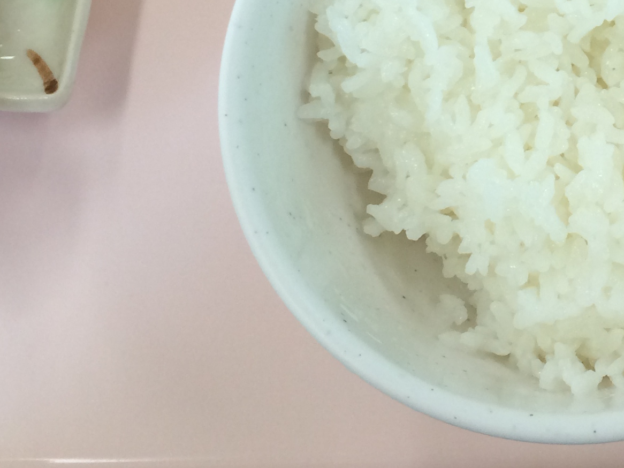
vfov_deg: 16.9
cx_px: 595
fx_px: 1514
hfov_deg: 22.6
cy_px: -70
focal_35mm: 84
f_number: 2.2
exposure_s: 1/120
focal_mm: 4.12
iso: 64
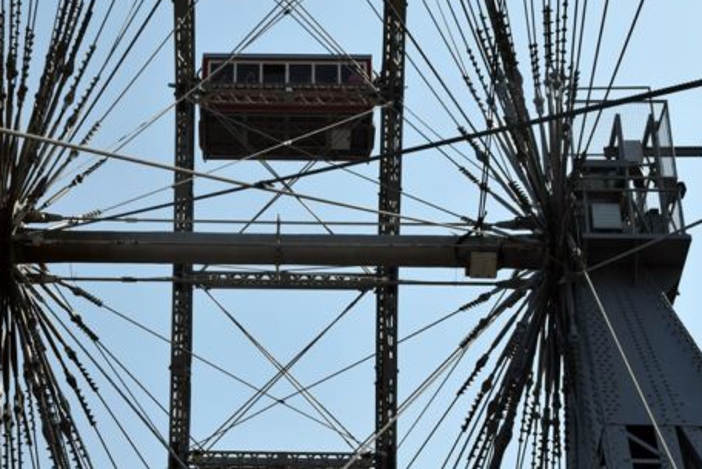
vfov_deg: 14.6
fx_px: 1835
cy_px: 311
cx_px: 282
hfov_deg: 21.6
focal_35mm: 94
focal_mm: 44
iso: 200
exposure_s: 1/400
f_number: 10
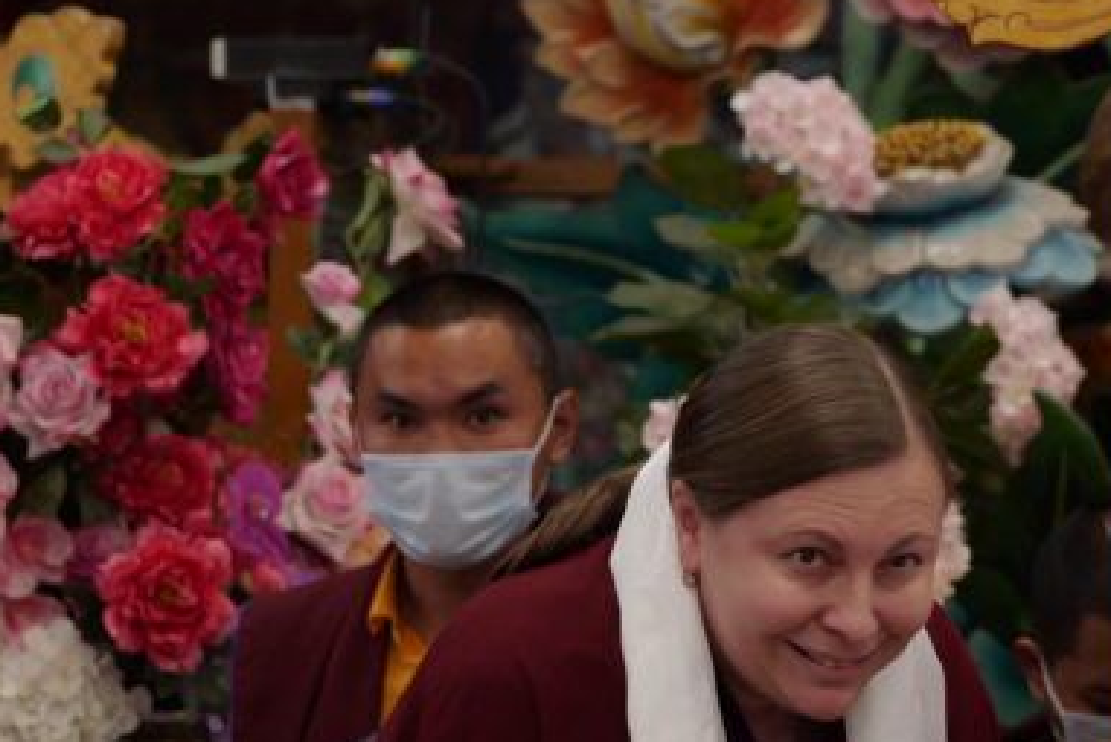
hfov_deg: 8.9
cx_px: 1323
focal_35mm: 228
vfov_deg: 6.0
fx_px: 7039
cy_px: 589
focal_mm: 85
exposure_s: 1/160
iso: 3200
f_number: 4
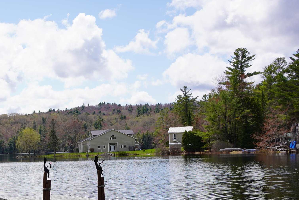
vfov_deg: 19.0
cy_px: 167
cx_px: 16
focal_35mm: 71
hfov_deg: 27.2
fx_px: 590
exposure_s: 1/800
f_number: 5
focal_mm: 35
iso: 100
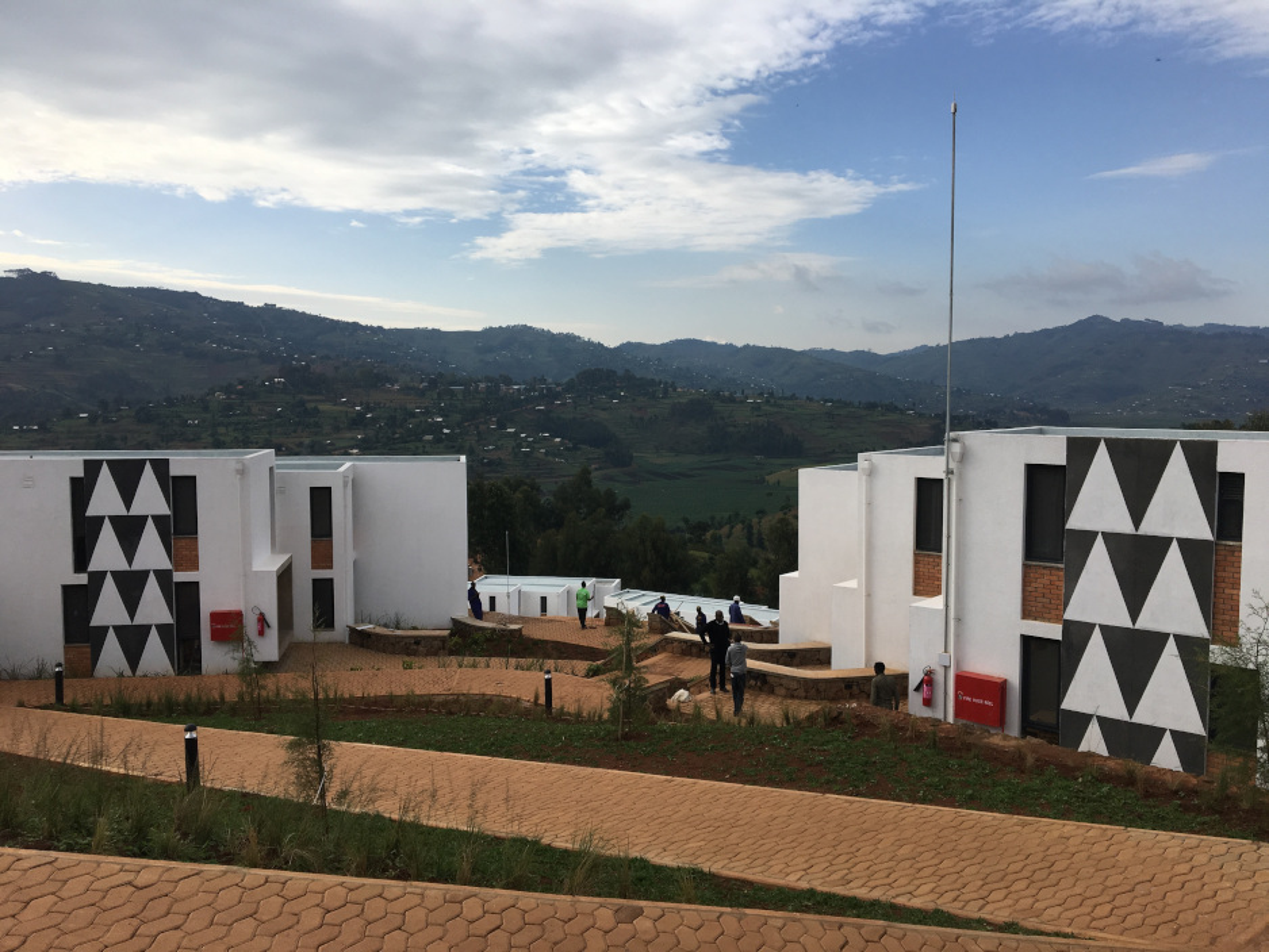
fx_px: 1063
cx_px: 634
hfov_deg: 61.6
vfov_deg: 48.2
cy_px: 476
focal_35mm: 29
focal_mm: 4.15
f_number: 2.2
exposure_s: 1/1183
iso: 25
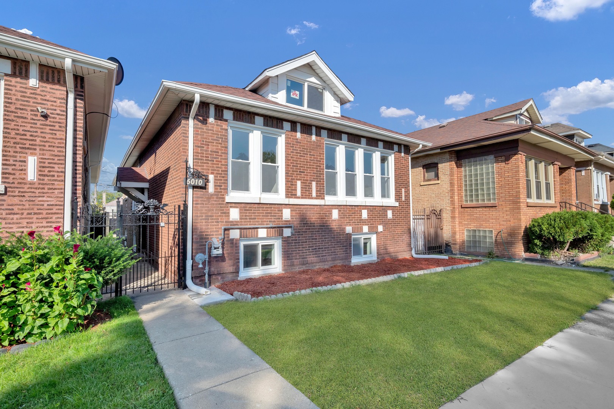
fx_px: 290
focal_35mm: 17
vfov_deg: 70.4
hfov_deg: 93.3
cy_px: 204
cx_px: 307
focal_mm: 17
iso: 800
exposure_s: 1/1250
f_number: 11
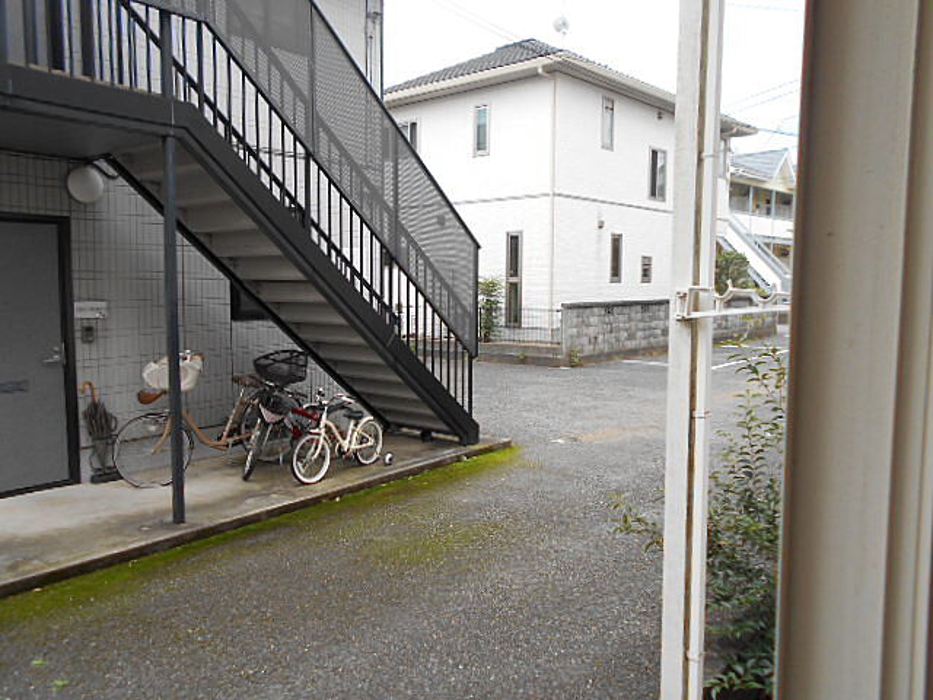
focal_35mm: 26
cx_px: 466
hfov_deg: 67.3
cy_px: 350
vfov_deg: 53.1
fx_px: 701
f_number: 3.2
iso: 80
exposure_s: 1/100
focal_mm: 4.6
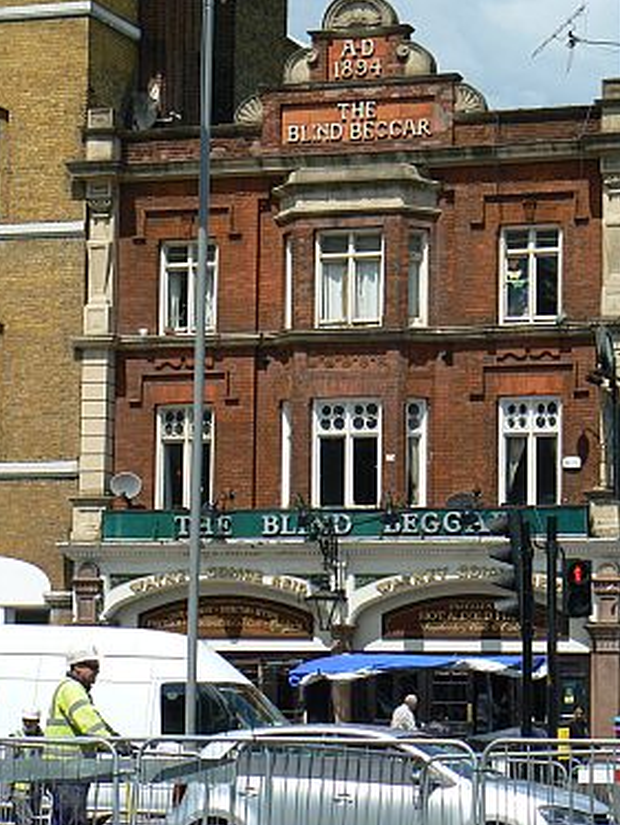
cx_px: 375
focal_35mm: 116
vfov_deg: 17.0
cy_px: 372
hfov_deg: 12.8
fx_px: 2767
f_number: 6.3
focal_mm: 15.5
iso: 80
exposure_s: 1/500
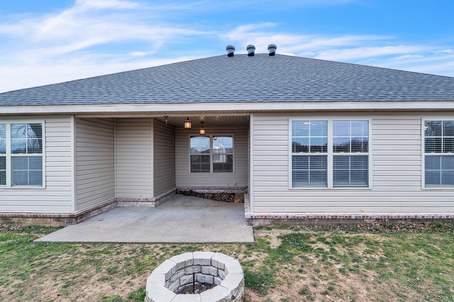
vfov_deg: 77.3
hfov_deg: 100.3
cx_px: 240
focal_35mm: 15
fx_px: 189
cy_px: 154
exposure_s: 1/125
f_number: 10
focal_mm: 14
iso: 640
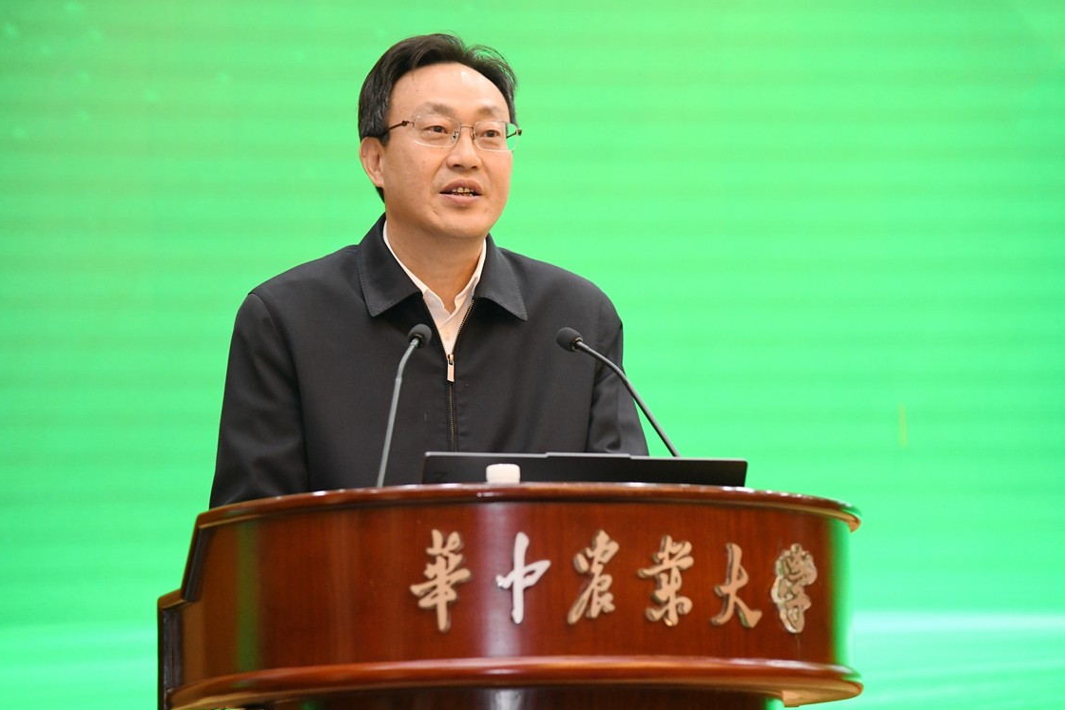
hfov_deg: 17.1
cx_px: 499
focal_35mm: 120
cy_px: 349
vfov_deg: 11.4
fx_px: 3550
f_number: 4
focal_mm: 112
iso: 3200
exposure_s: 1/100
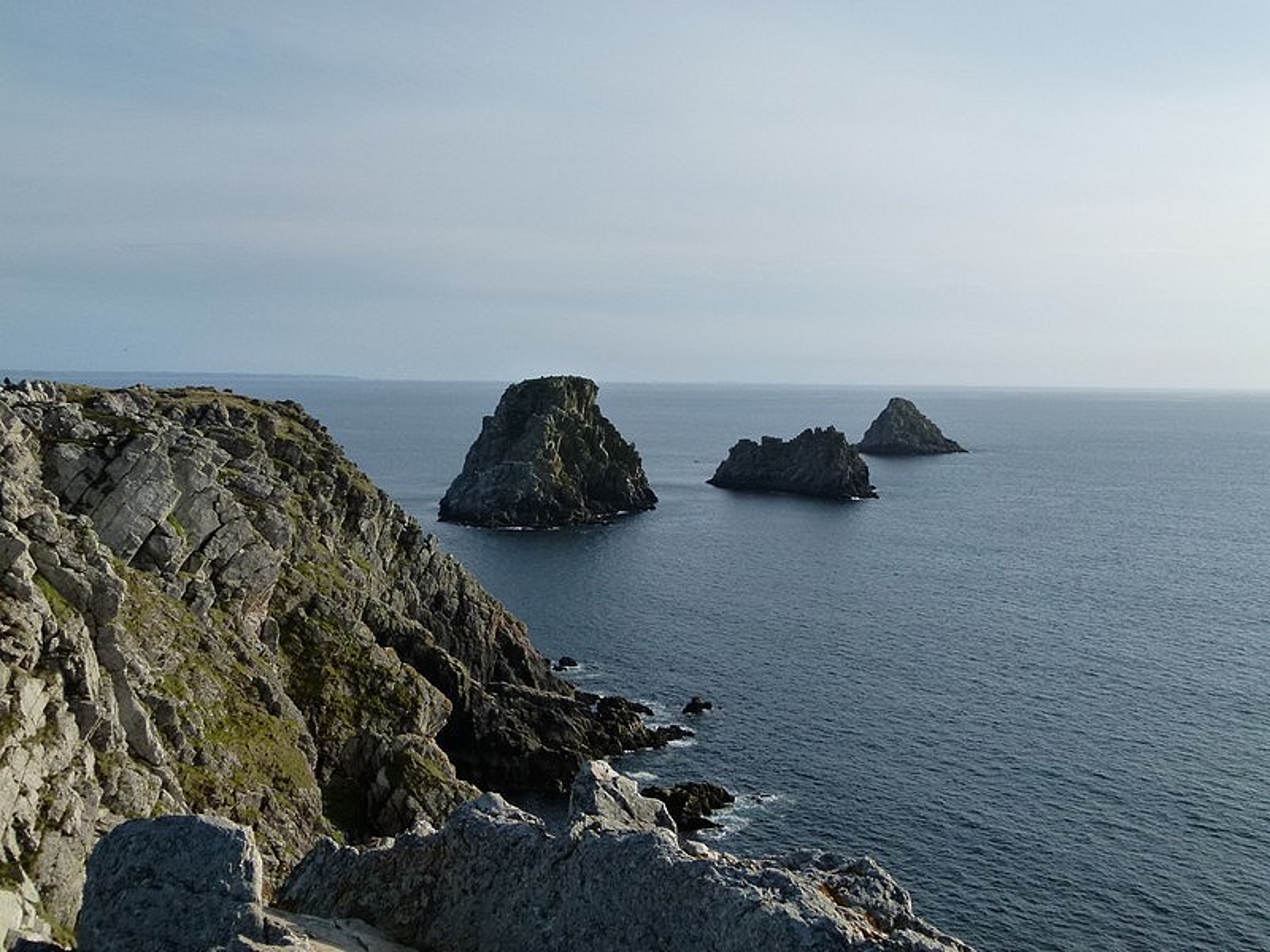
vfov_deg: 38.7
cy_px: 476
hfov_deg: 50.1
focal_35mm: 37
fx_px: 1357
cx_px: 635
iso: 160
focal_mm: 6.7
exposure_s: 1/1300
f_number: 4
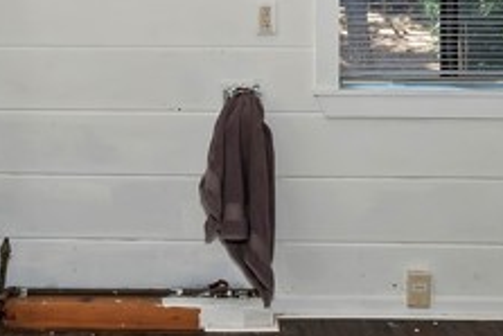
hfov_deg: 45.2
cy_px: 1
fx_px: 601
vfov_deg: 29.2
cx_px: 203
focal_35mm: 43
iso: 400
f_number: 8
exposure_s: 1/30
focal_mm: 10
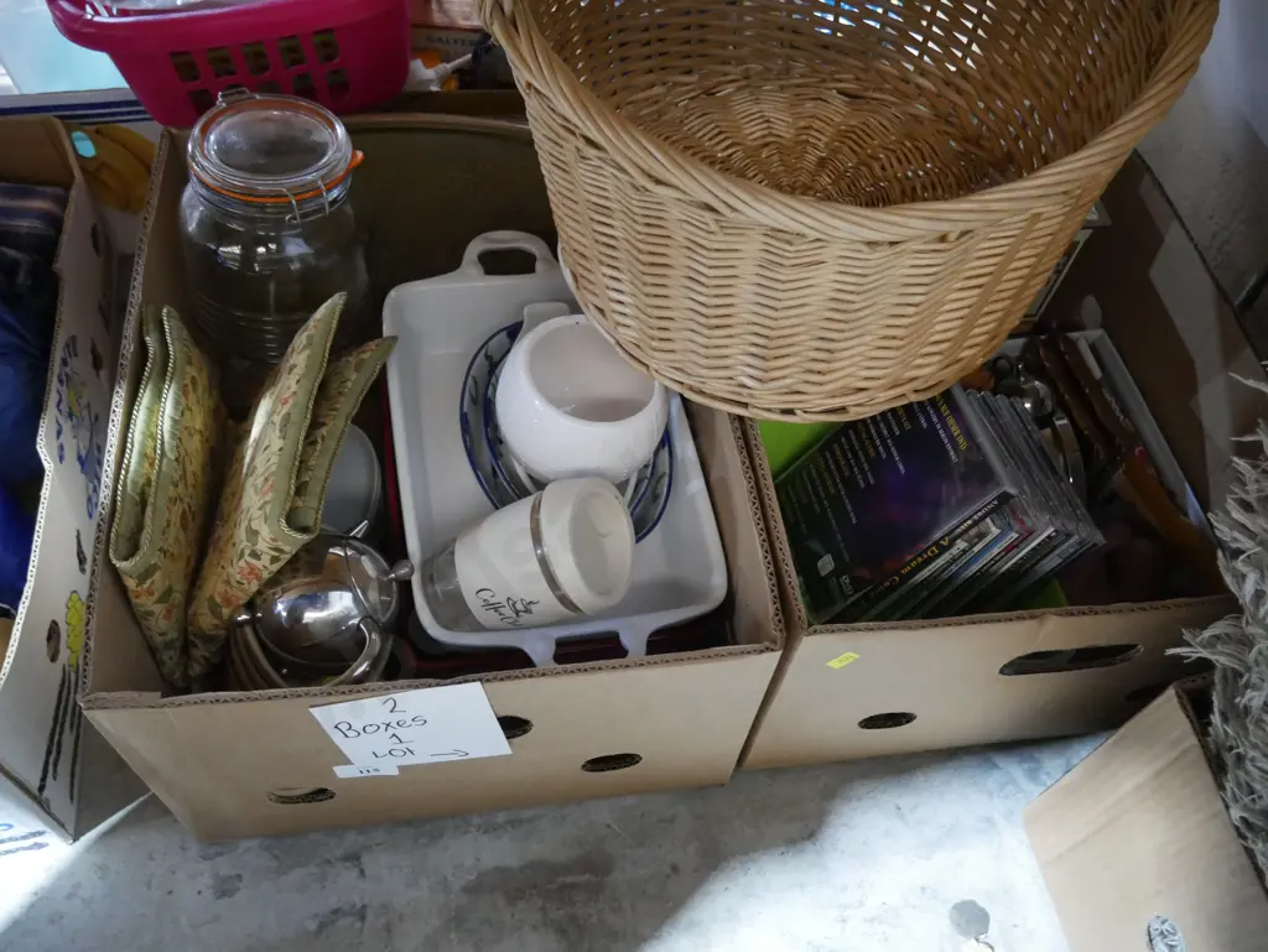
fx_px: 1026
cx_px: 634
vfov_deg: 49.8
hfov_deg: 63.4
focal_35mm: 28
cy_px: 476
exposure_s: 1/50
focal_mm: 14
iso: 3200
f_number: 3.5
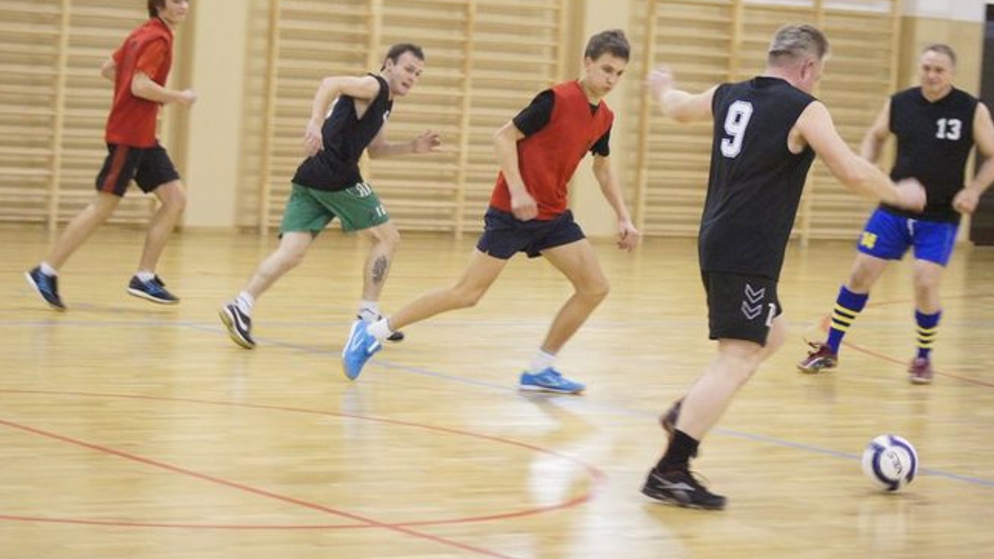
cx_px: 495
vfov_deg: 10.2
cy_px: 240
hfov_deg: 18.1
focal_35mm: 119
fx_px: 3123
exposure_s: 1/125
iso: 6400
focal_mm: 75
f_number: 4.5
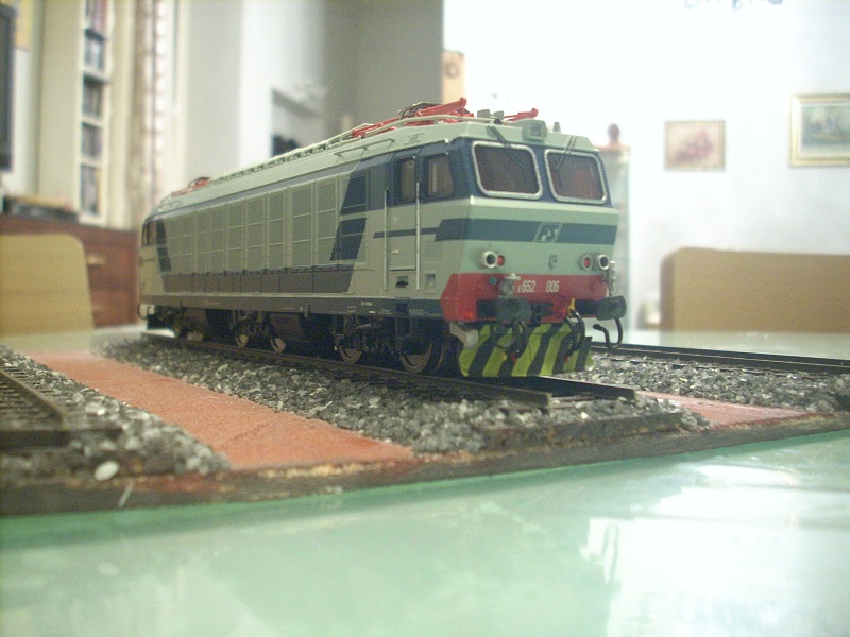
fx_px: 909
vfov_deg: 38.7
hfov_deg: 50.1
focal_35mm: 37
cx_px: 425
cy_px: 318
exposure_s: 1/4
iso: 336
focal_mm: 6.2
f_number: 2.8
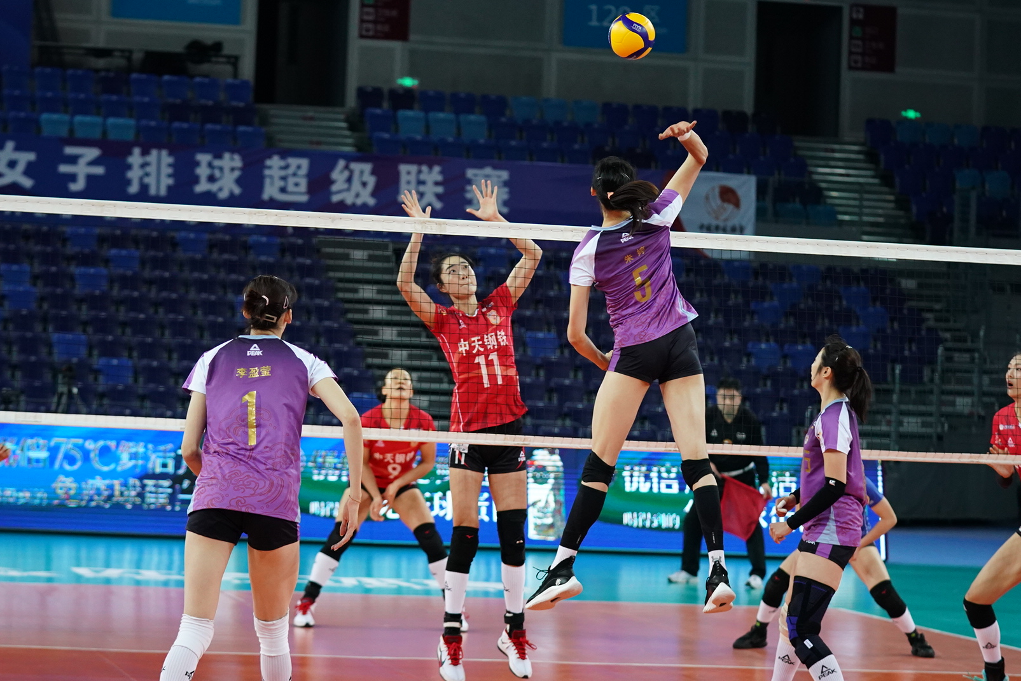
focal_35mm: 130
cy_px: 342
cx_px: 513
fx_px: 3687
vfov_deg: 10.5
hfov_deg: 15.8
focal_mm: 86
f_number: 2.8
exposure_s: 1/1250
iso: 2500
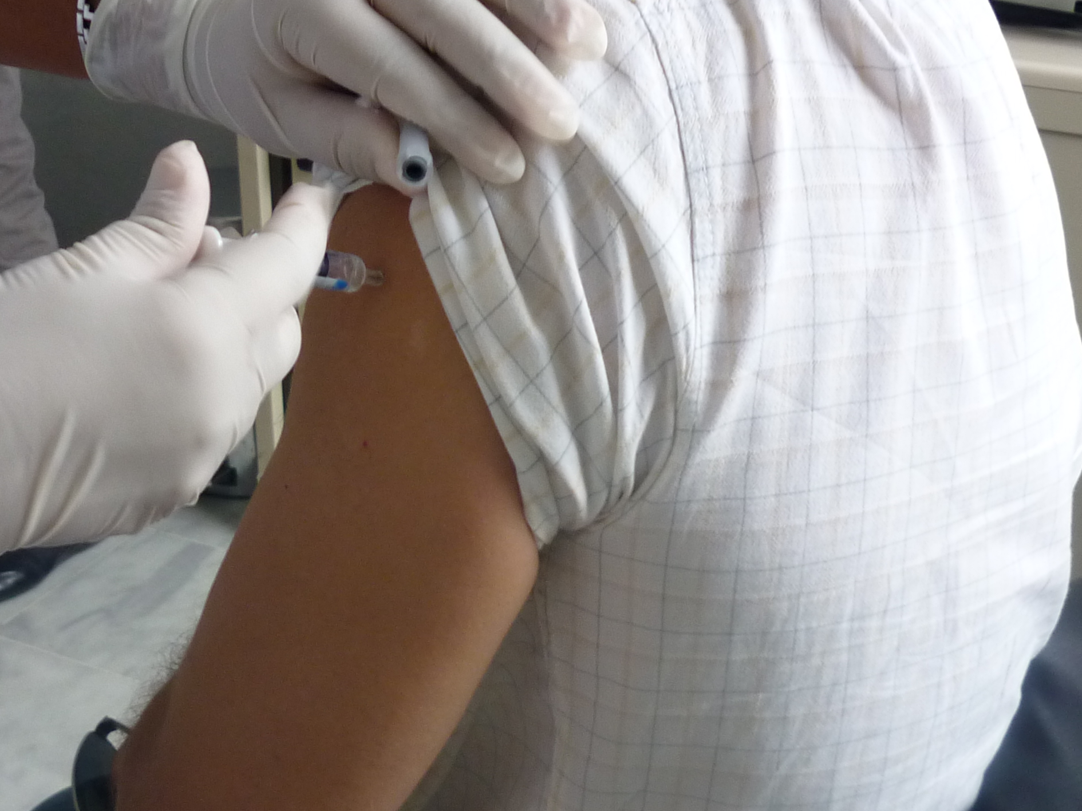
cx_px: 525
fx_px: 1781
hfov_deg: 33.8
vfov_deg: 25.5
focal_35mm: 57
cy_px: 529
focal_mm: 5.5
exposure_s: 1/30
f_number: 2.8
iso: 160
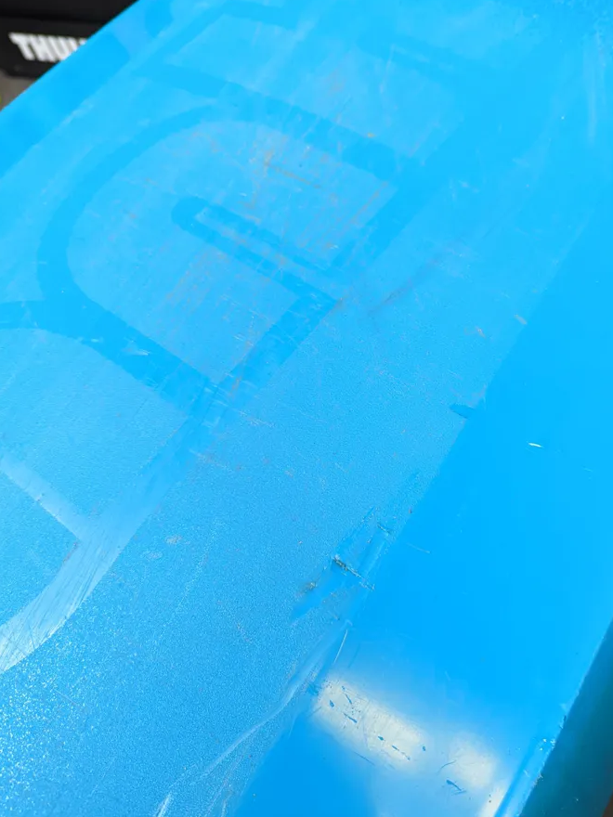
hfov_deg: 48.0
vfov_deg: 61.6
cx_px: 362
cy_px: 386
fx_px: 685
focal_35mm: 29
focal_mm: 6.81
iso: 116
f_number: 1.85
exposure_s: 1/100
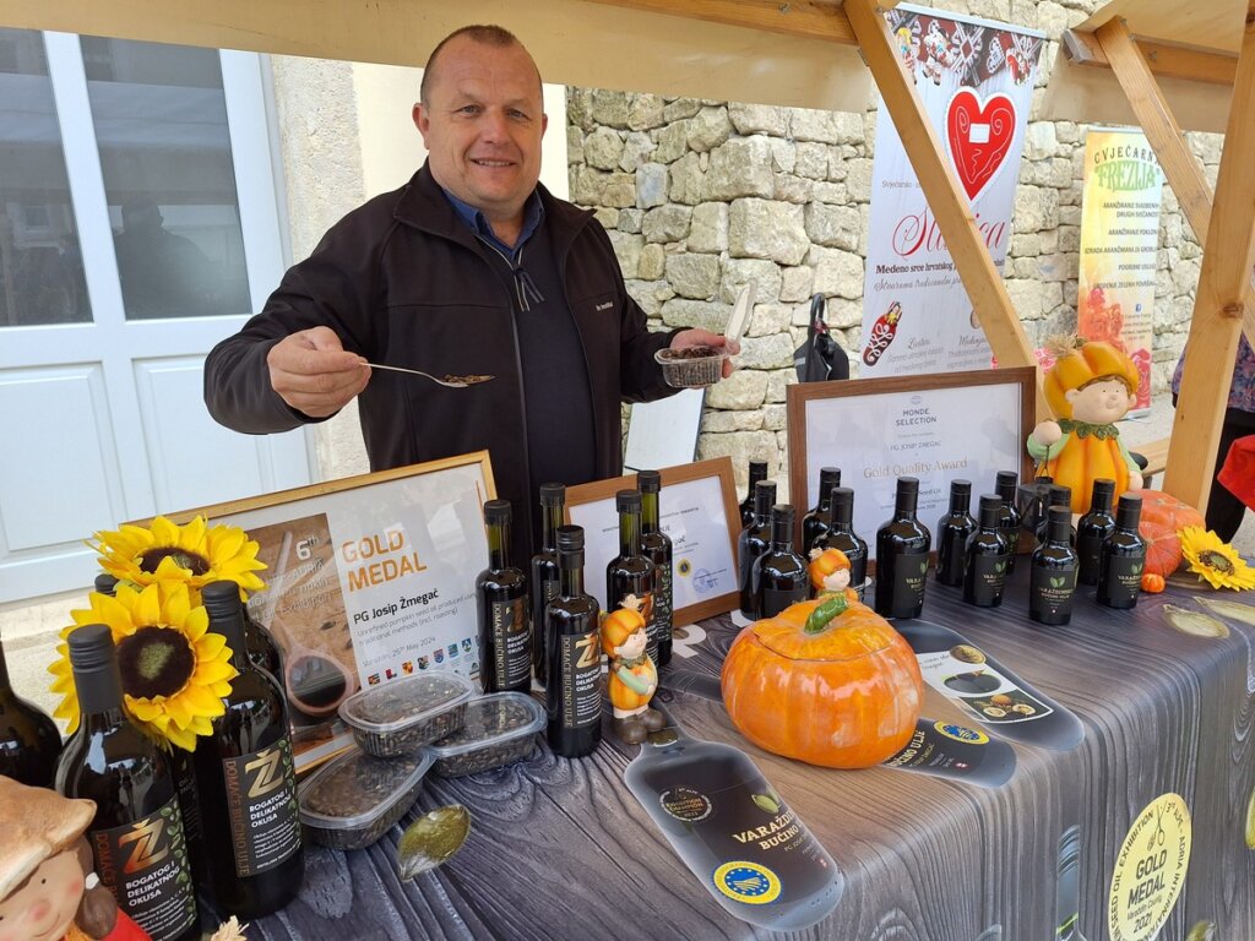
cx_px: 628
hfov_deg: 73.9
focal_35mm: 23
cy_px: 470
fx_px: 834
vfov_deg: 58.9
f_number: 1.8
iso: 40
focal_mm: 5.54
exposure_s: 1/305
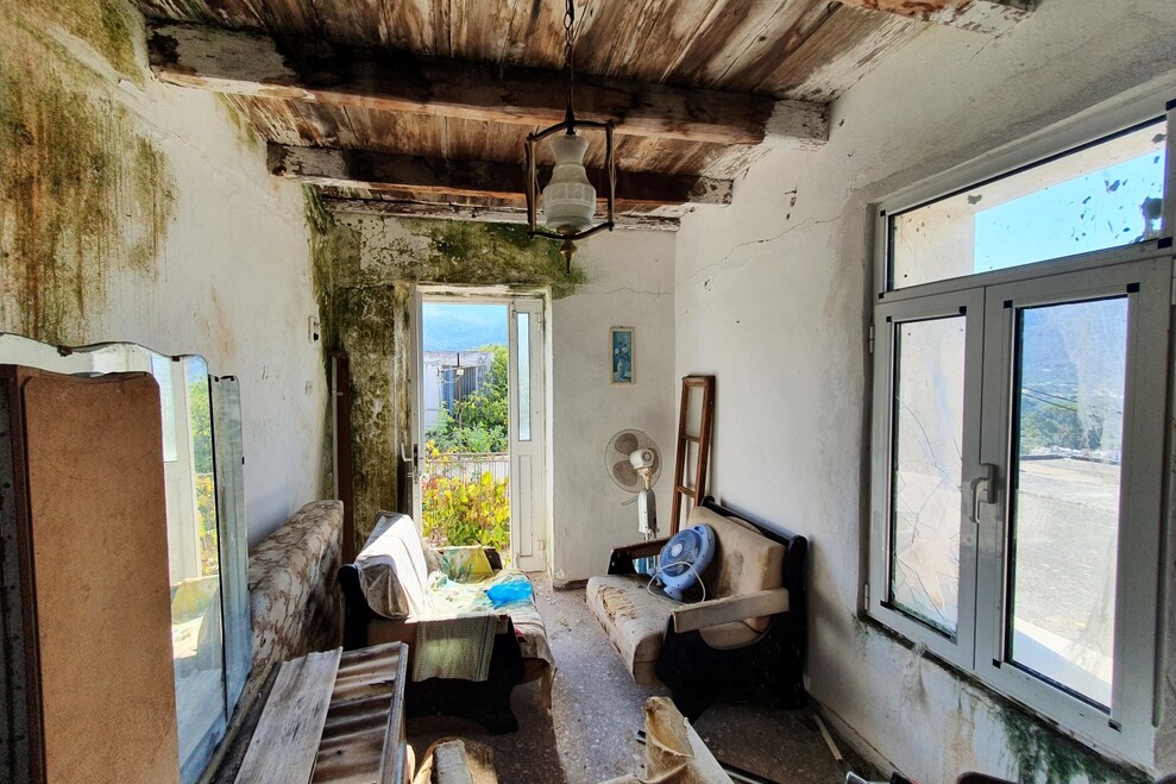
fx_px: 457
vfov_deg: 81.2
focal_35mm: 14
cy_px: 397
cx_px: 571
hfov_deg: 104.2
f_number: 2.2
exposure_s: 1/214
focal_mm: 1.8
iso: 50
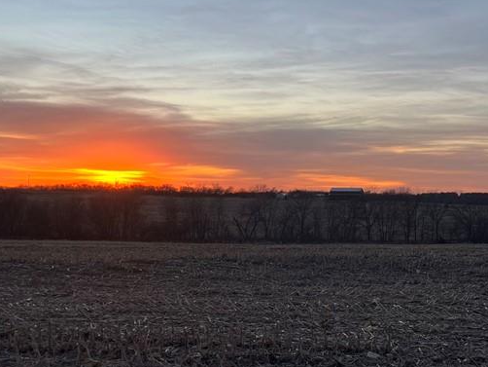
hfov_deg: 36.0
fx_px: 748
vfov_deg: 27.4
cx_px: 305
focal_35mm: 53
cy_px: 240
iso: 50
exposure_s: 1/365
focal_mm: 5.7
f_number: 1.5
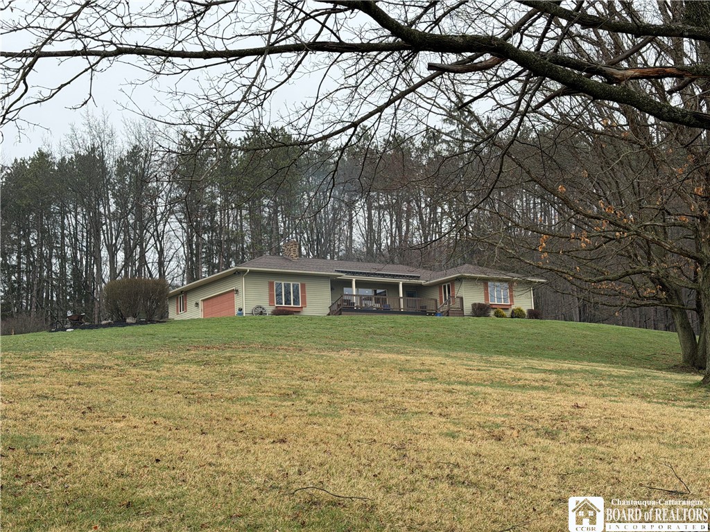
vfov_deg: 30.3
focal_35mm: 48
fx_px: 985
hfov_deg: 39.7
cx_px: 355
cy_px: 266
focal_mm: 6.76
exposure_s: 1/810
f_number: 1.78
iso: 64
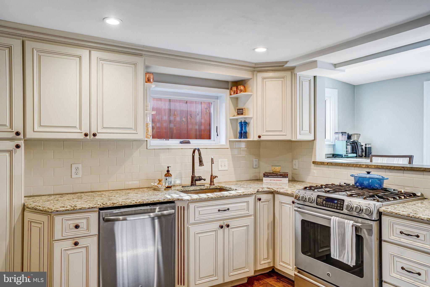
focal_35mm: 26
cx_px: 215
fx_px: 311
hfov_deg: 69.4
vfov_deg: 49.6
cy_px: 144
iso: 640
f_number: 8
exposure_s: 1/30
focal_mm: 26
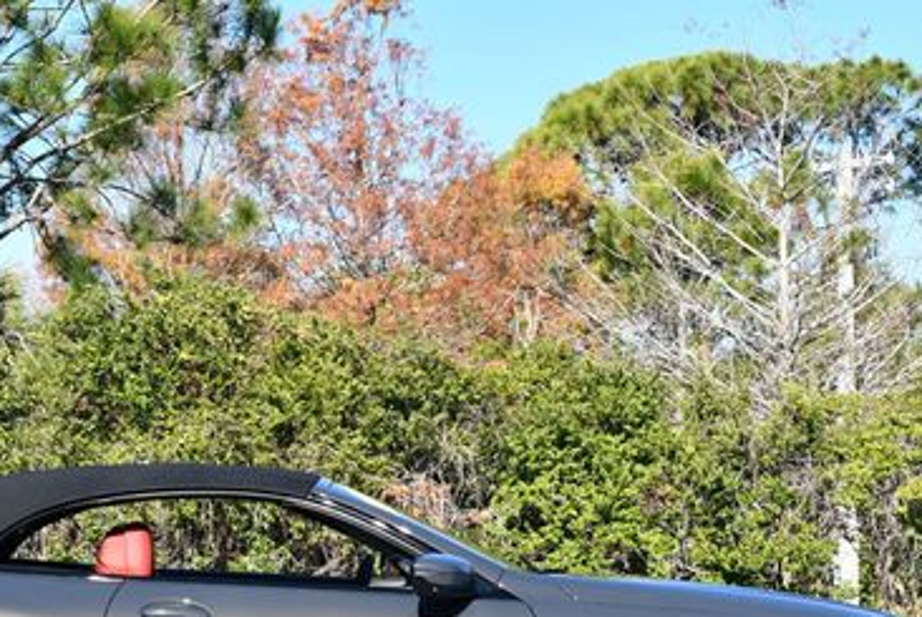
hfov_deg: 17.1
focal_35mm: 119
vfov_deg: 11.5
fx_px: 3051
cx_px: 277
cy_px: 496
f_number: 8
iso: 140
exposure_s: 1/250
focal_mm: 34
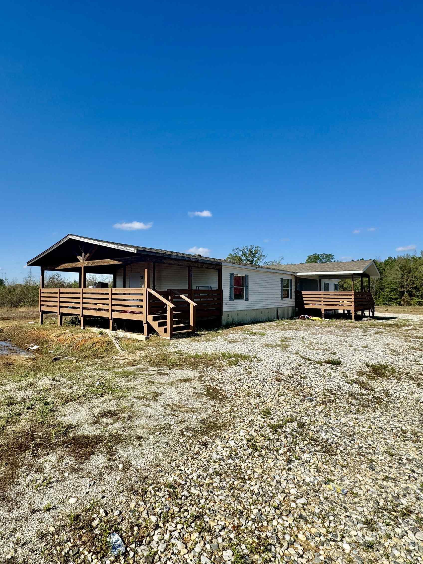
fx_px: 310
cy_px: 281
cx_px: 172
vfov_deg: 84.7
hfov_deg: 68.1
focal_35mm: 19
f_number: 2.2
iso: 50
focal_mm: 2.22
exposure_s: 1/2415
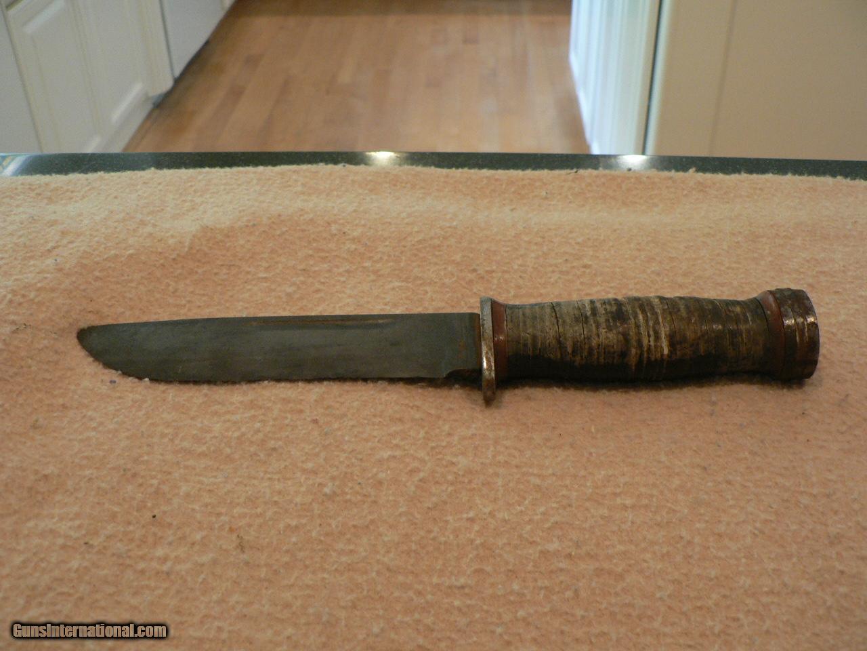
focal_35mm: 36
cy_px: 326
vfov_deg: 39.7
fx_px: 902
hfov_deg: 51.4
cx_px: 434
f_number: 2.8
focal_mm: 6
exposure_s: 1/30
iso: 200
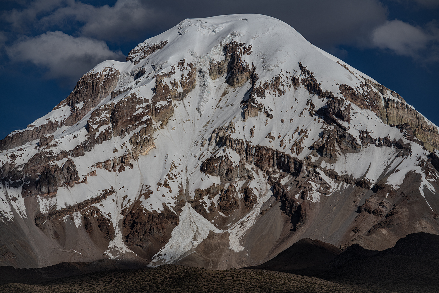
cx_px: 220
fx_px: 2012
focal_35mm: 165
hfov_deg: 12.5
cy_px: 146
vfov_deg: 8.3
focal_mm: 165
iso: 100
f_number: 9
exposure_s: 1/320
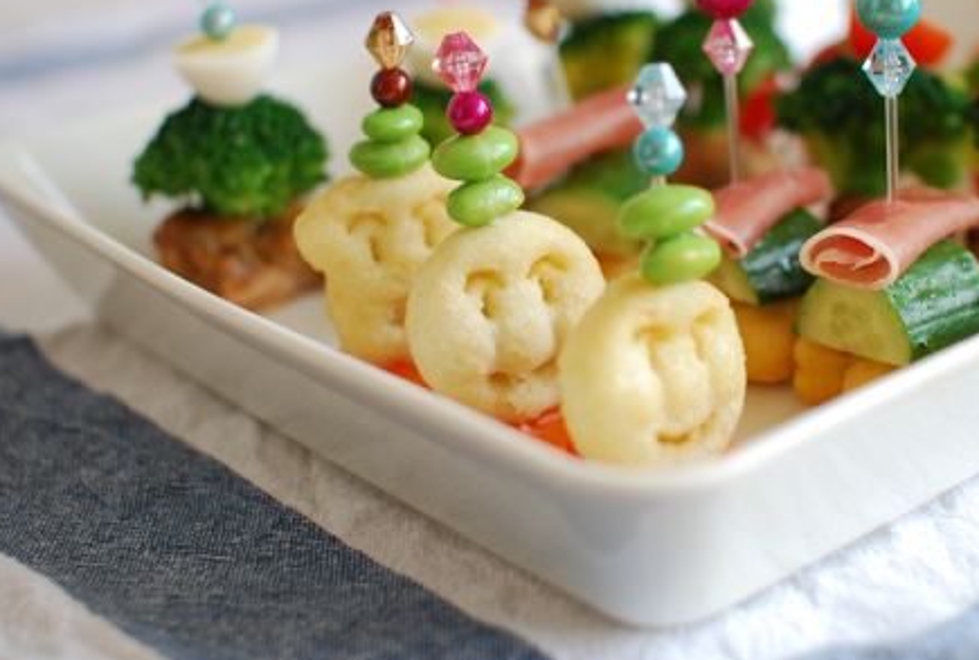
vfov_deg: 22.0
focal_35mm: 62
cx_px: 594
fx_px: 1691
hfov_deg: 32.2
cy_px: 247
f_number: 2.8
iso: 400
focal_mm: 30
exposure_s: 1/500
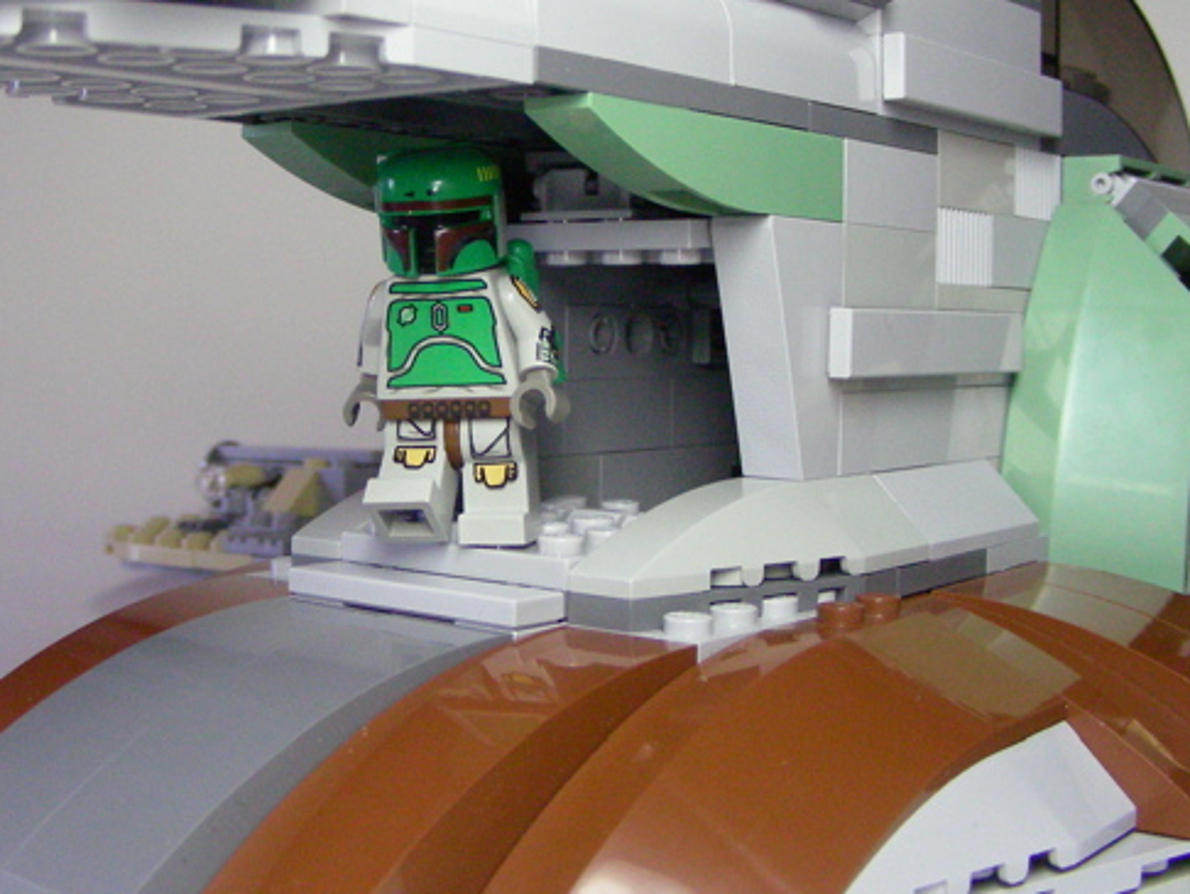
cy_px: 362
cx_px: 495
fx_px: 1720
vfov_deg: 29.1
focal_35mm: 50
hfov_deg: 38.1
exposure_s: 1/71.3
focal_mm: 6.3
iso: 400
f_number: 3.5
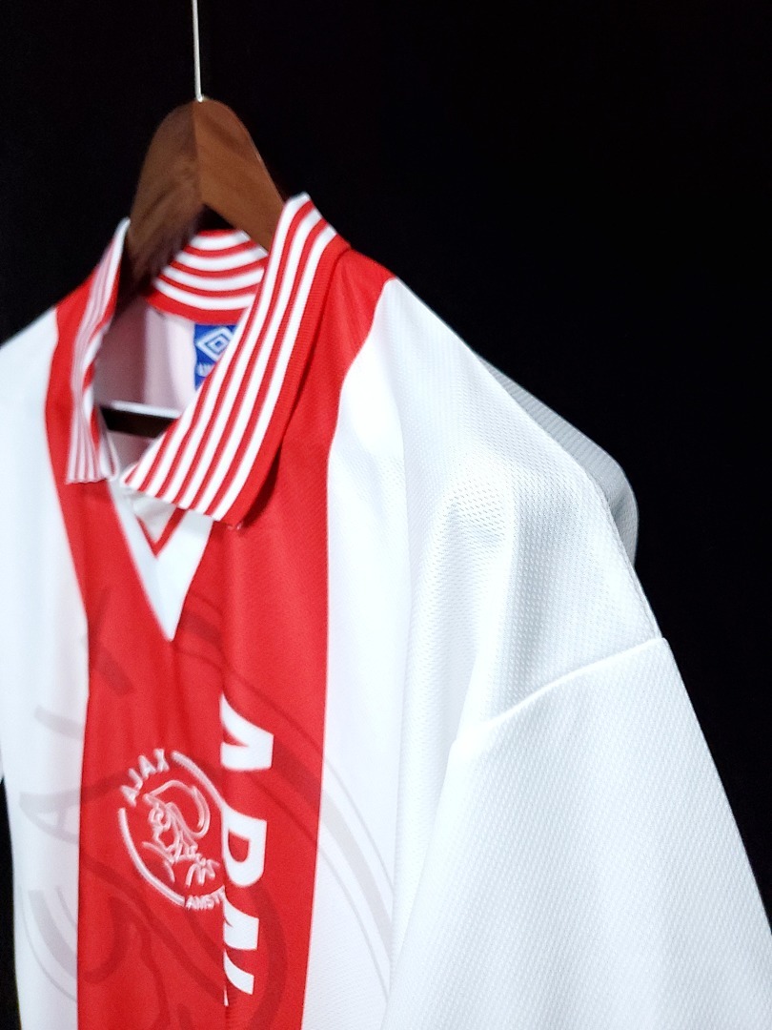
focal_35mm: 26
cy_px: 515
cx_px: 386
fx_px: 773
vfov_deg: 67.3
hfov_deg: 53.1
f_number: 1.5
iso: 640
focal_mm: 4.3
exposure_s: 1/45
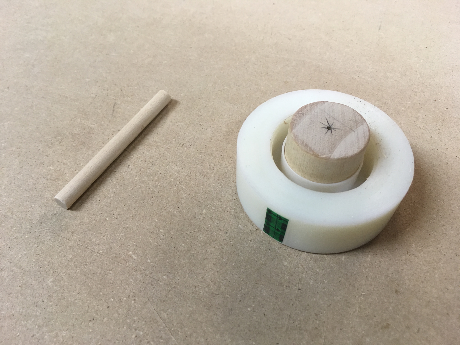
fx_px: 385
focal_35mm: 29
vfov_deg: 48.2
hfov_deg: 61.7
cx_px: 230
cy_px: 172
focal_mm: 4.15
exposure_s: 1/30
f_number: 2.2
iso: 100
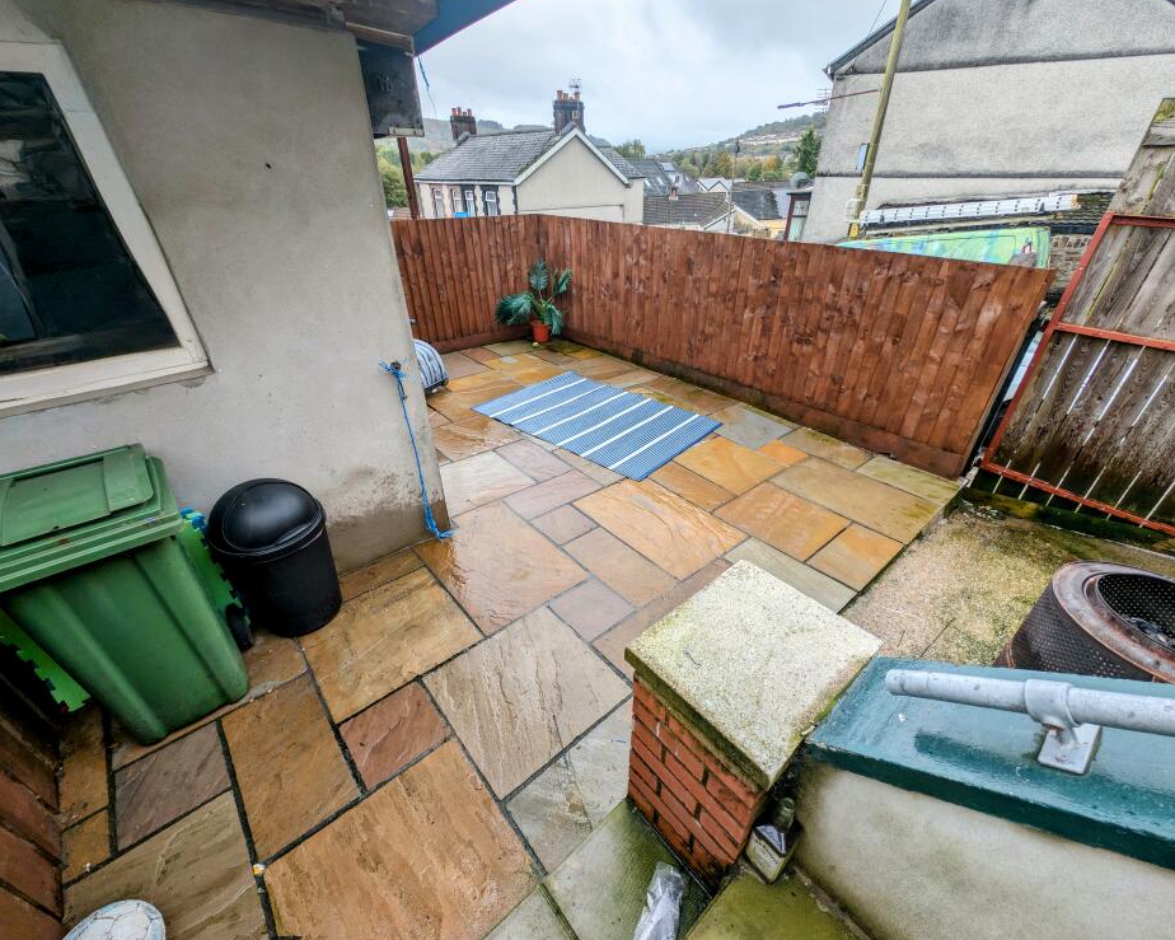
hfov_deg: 104.8
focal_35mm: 13
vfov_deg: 92.2
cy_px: 479
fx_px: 452
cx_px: 603
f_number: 1.95
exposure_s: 1/311
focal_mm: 2.23
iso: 42
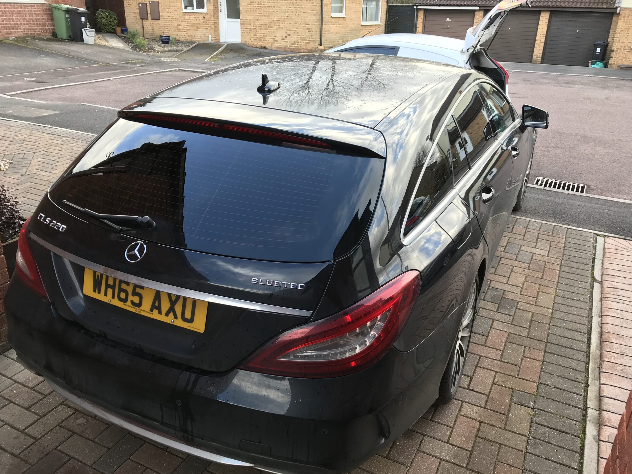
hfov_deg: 61.7
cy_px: 245
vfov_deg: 48.2
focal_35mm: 29
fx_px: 529
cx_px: 312
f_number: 1.8
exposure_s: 1/108
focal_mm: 3.99
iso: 20
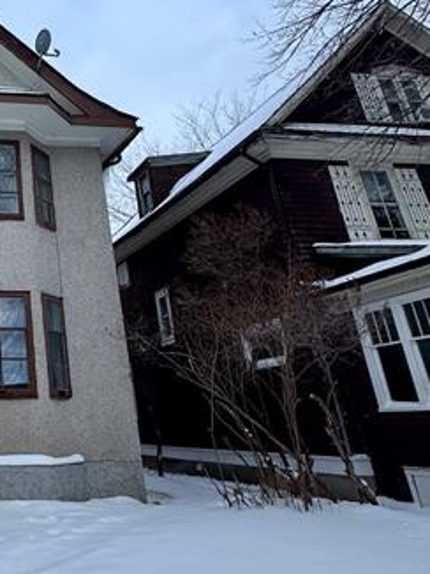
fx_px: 547
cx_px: -69
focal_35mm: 33
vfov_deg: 54.7
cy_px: 213
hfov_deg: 35.2
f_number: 2.2
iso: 40
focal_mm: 2.22
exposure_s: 1/681
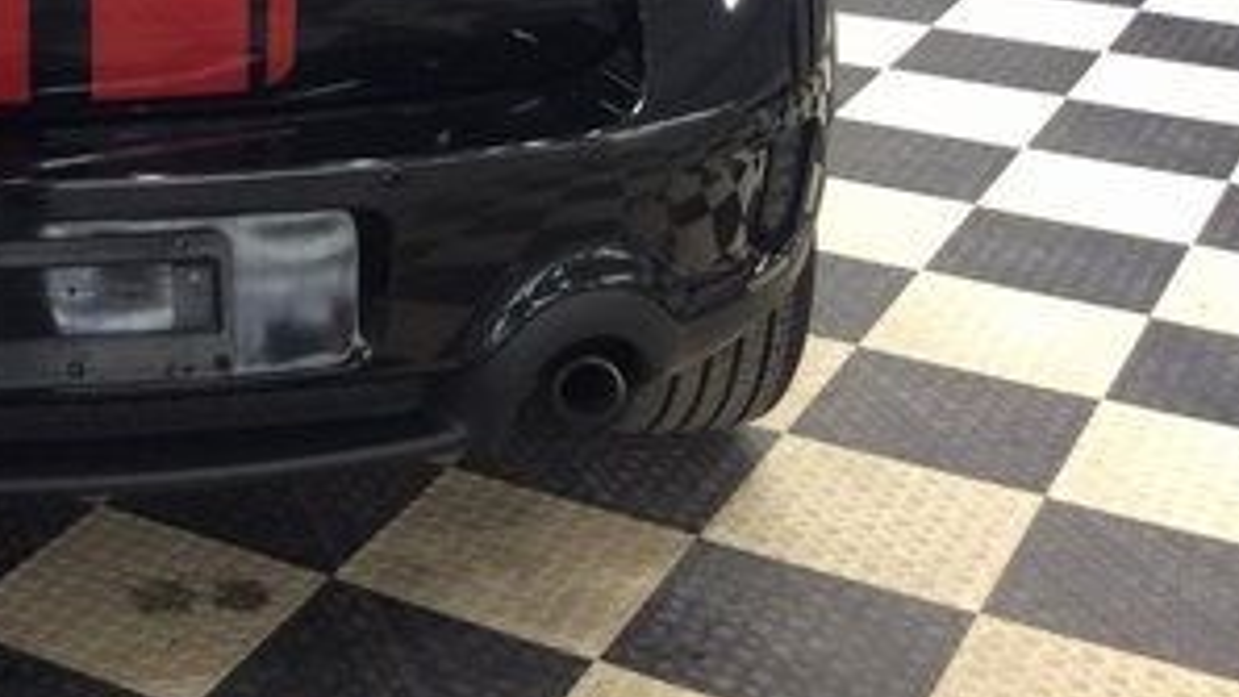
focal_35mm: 75
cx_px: 38
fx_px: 2464
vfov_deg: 15.6
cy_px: -109
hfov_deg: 26.9
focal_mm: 3.3
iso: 80
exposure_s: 1/24
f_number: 2.4
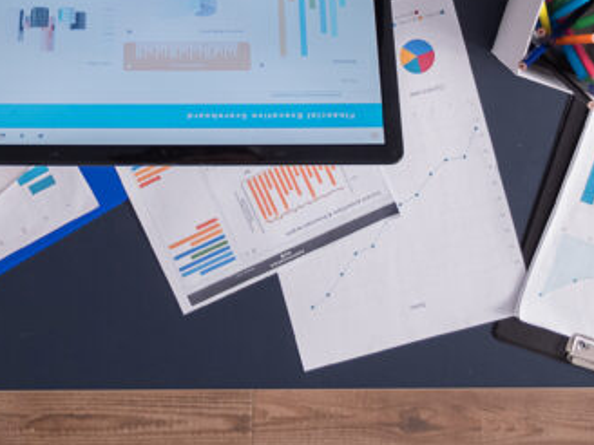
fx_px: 1716
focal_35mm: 100
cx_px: 194
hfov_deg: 19.6
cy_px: -143
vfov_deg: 14.2
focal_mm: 16
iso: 800
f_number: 2.8
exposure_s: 1/60
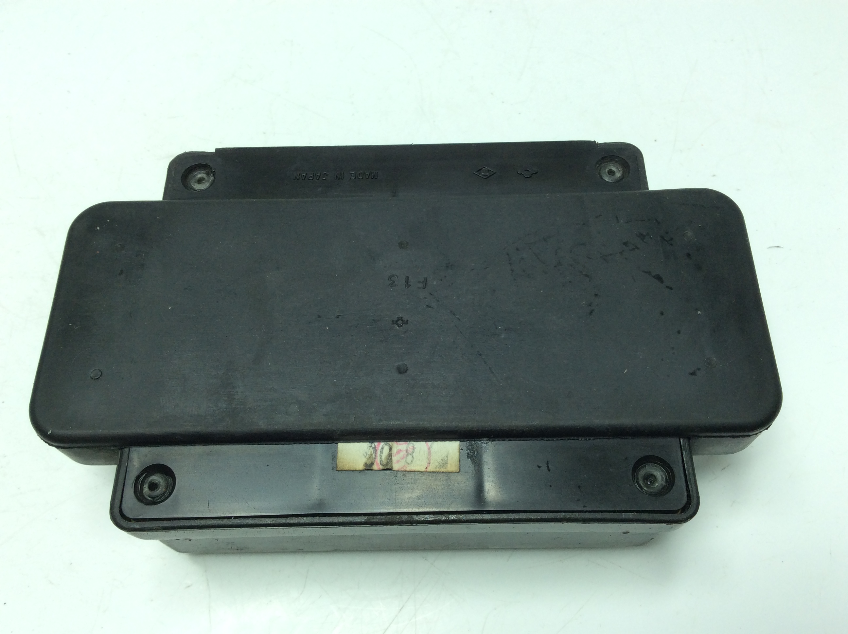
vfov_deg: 44.1
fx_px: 783
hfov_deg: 56.9
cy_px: 317
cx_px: 424
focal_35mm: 32
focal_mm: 3.3
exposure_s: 1/249
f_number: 2.4
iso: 32
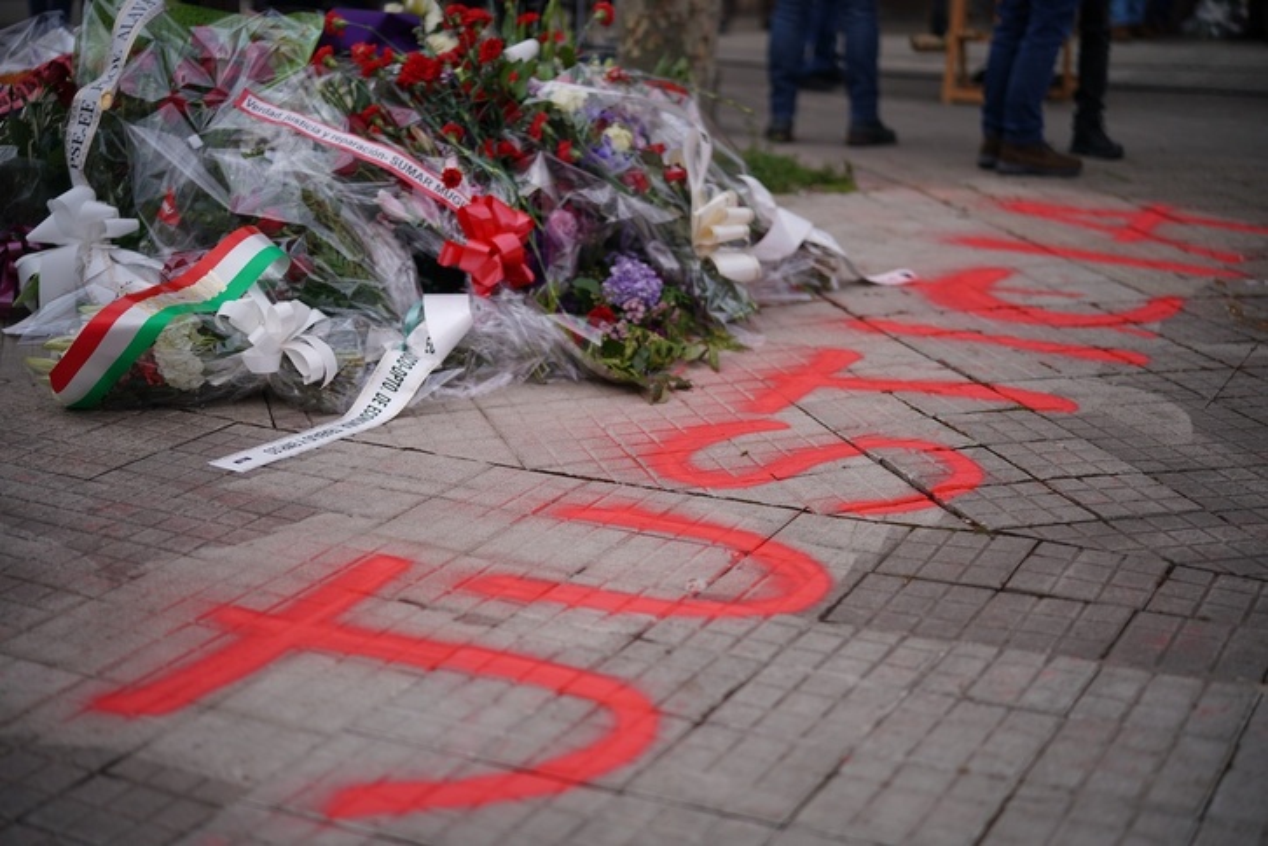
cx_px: 634
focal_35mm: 50
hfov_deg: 39.6
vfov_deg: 27.0
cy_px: 423
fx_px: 1761
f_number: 1.4
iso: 80
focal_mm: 50
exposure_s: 1/640
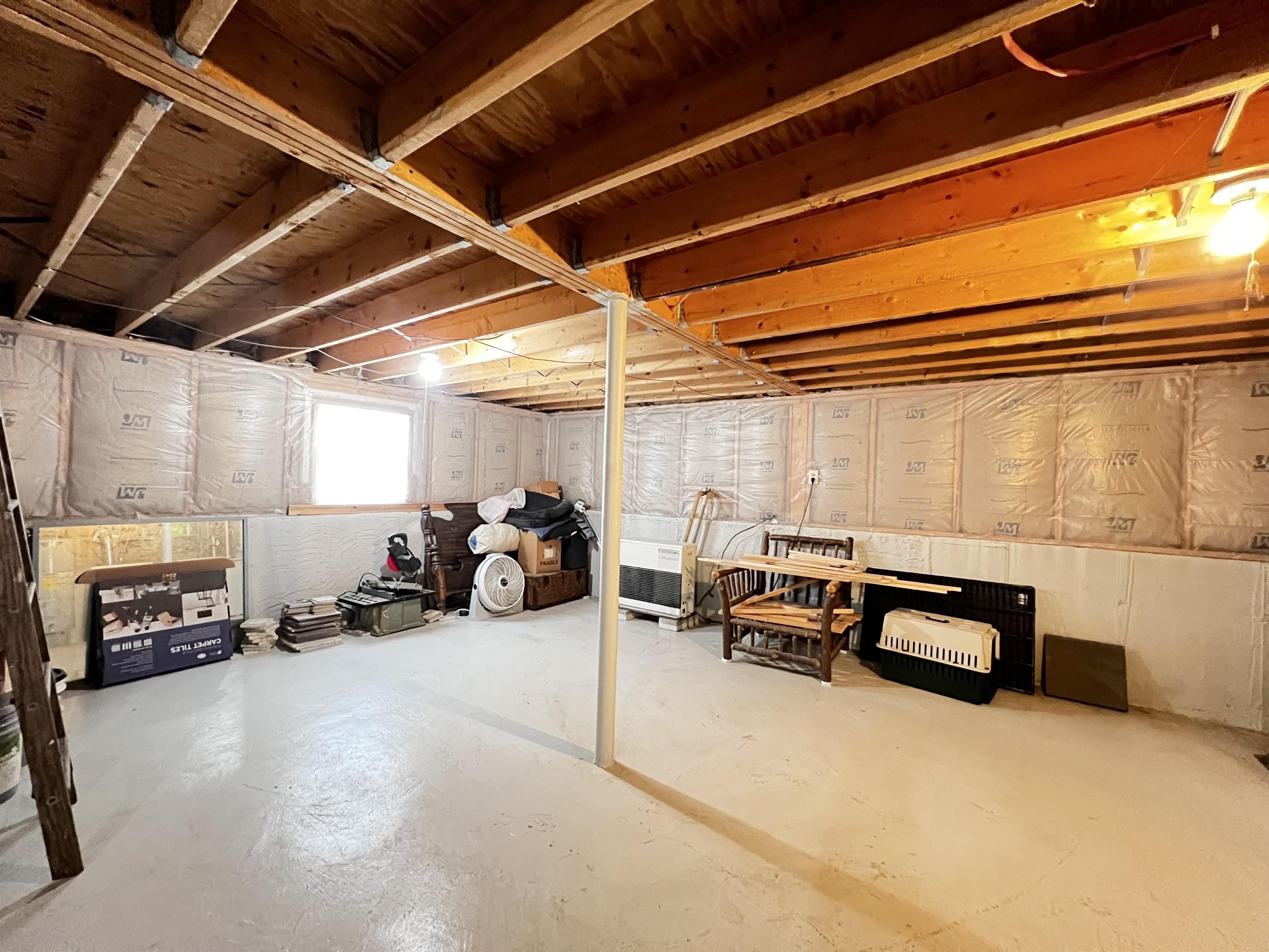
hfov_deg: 106.2
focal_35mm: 13
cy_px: 476
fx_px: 477
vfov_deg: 89.9
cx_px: 634
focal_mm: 1.57
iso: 1600
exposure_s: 1/30
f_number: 1.8
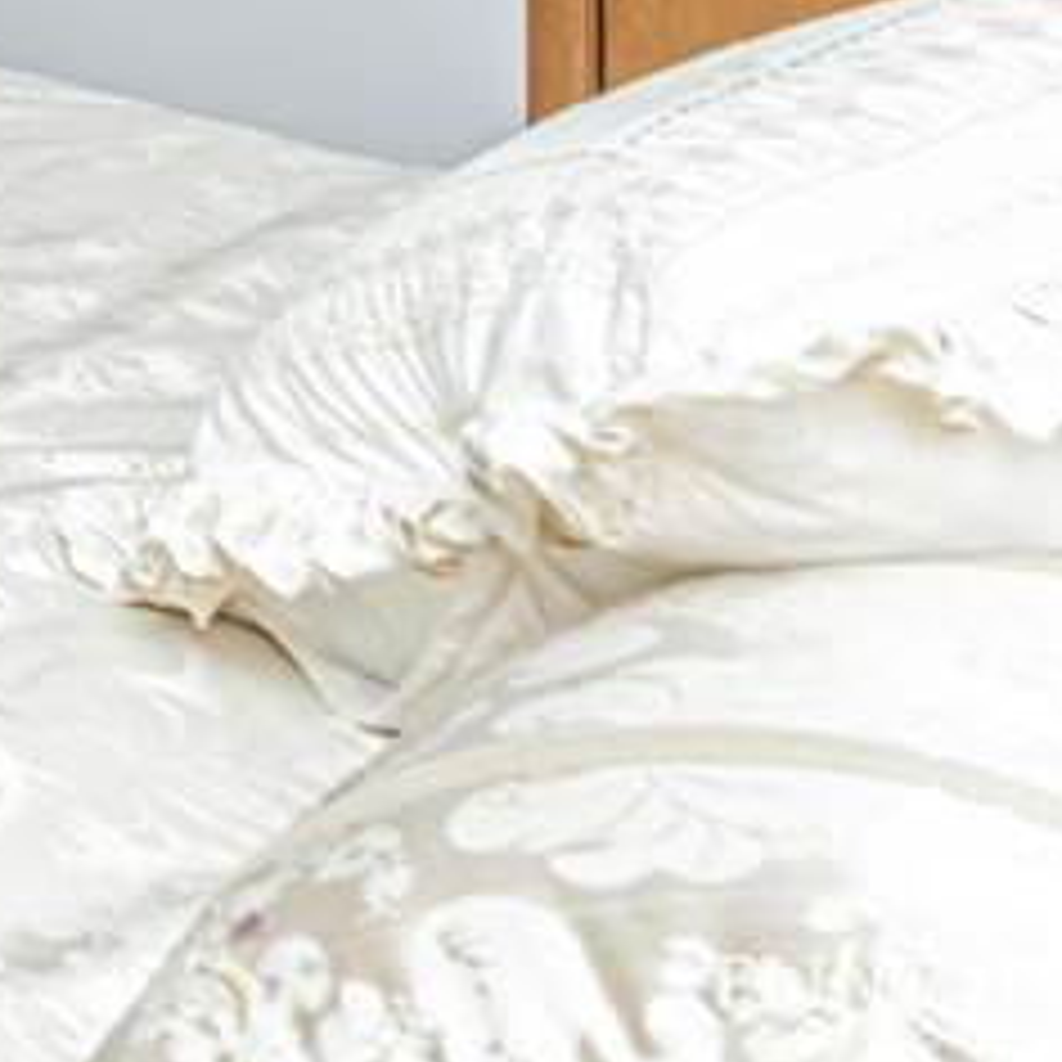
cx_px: -1652
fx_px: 2395
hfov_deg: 14.0
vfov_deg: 19.5
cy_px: -785
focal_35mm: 69
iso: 640
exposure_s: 1/60
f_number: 11
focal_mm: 10
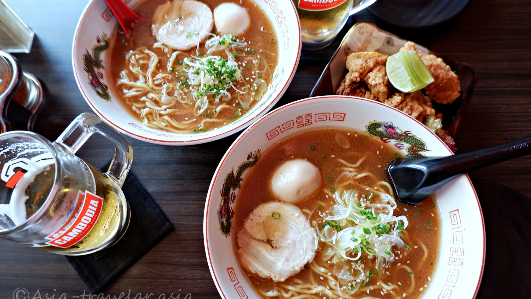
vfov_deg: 45.9
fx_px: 352
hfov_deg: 74.0
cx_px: 259
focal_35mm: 25
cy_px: 162
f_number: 3.5
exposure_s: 1/28
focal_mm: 15
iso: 200
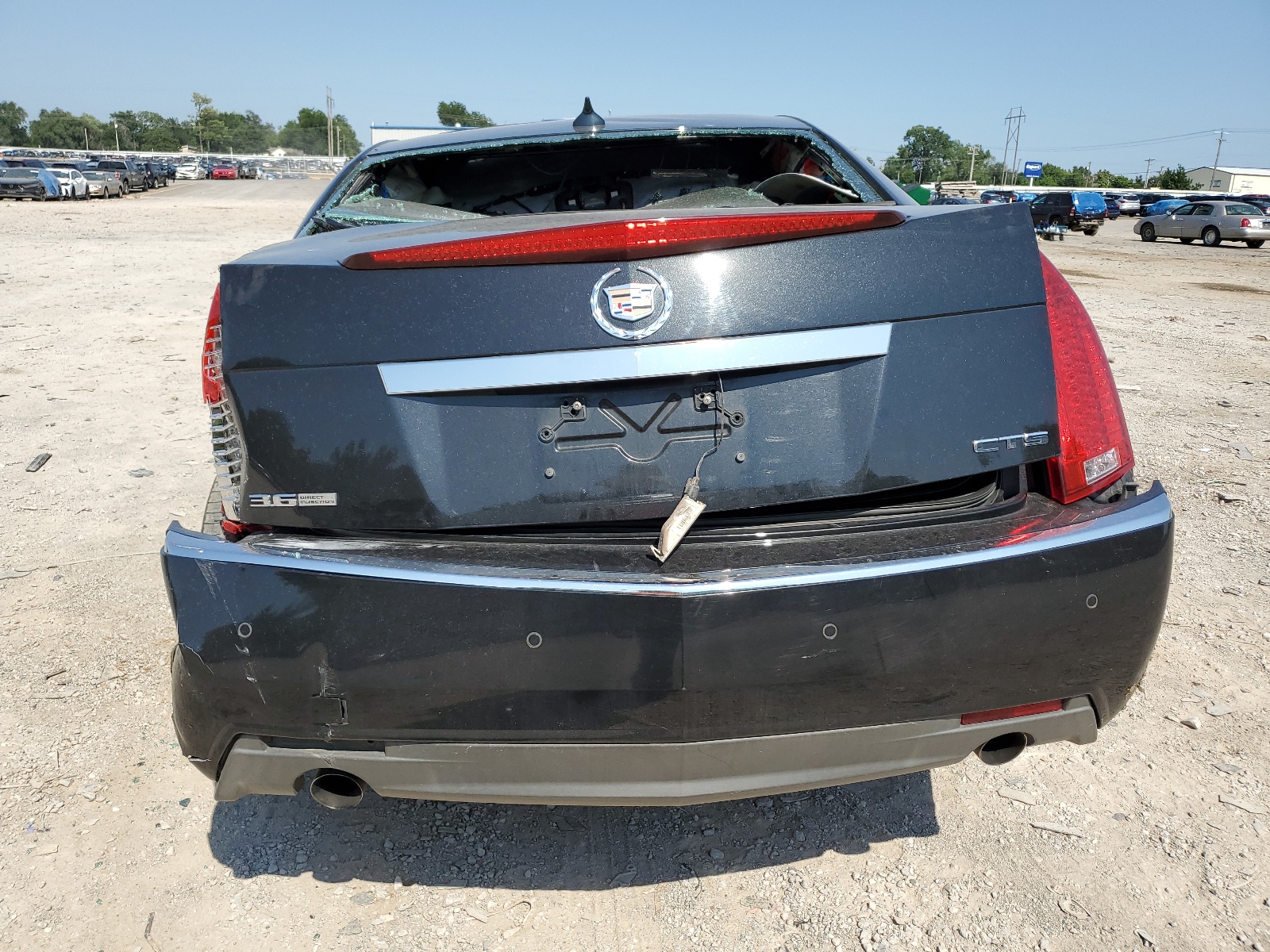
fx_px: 954
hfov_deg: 67.3
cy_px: 476
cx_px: 635
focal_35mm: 26
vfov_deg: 53.1
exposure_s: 1/3333
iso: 50
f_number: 1.5
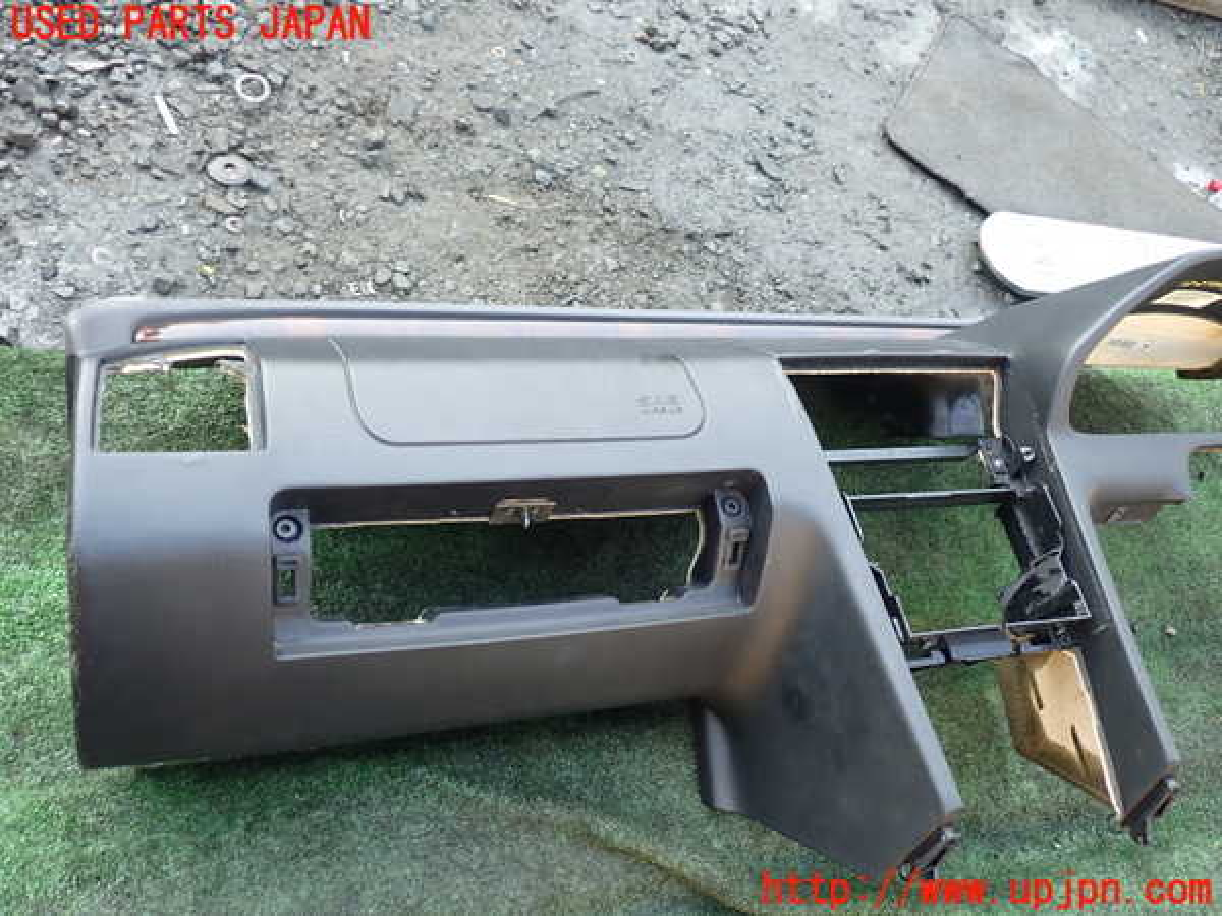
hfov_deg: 60.0
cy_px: 458
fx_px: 1059
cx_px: 611
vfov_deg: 46.8
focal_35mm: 30
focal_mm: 5.4
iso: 125
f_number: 2.3
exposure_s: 1/60
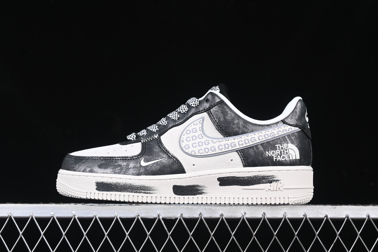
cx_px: 189
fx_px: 787
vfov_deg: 18.2
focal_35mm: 75
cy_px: 126
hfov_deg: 27.0
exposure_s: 1/60
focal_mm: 50
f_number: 7.1
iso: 160
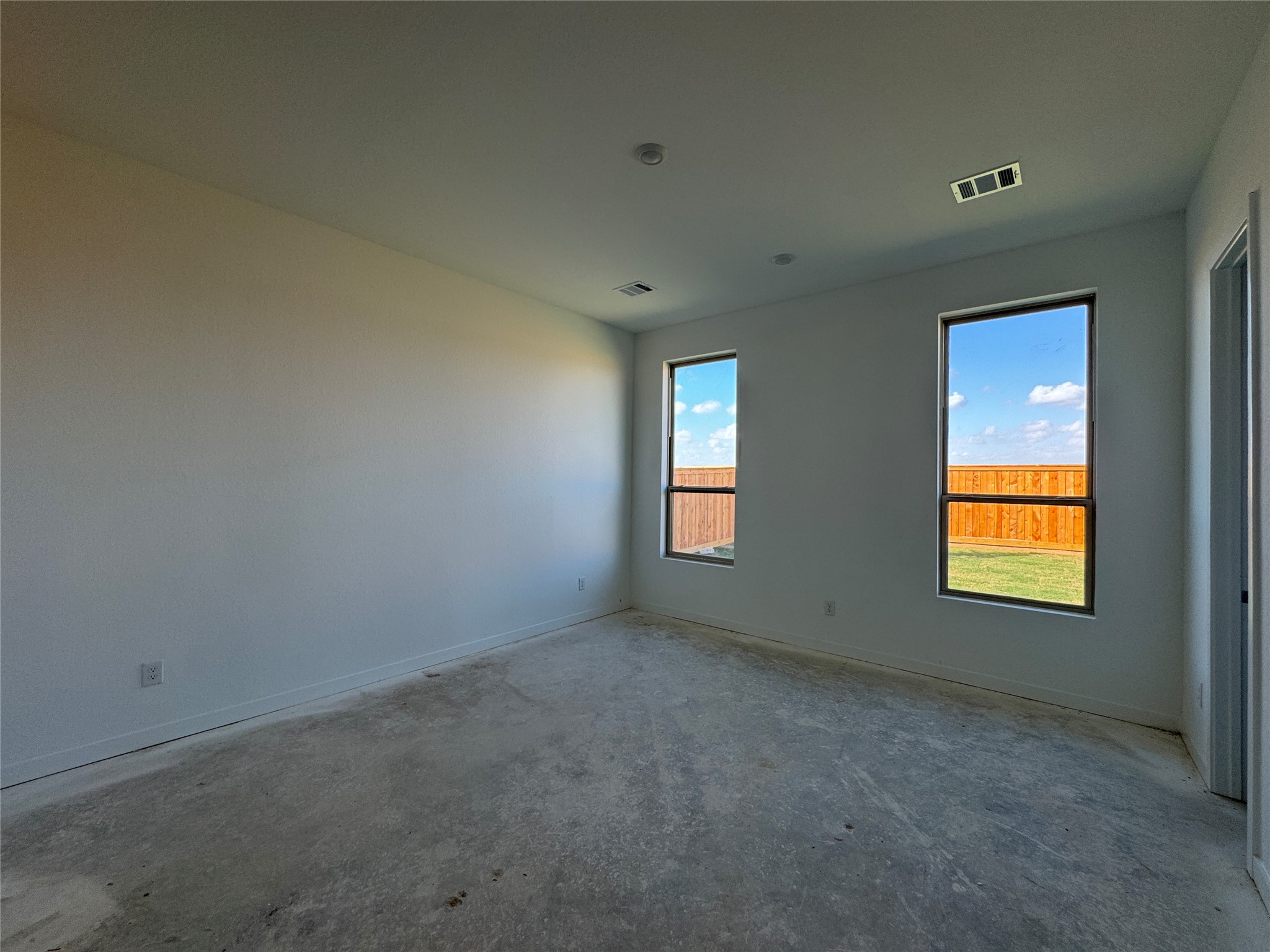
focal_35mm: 14
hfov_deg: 102.1
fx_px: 514
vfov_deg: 85.7
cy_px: 476
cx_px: 635
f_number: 2.2
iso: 50
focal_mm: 2.22
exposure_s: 1/99
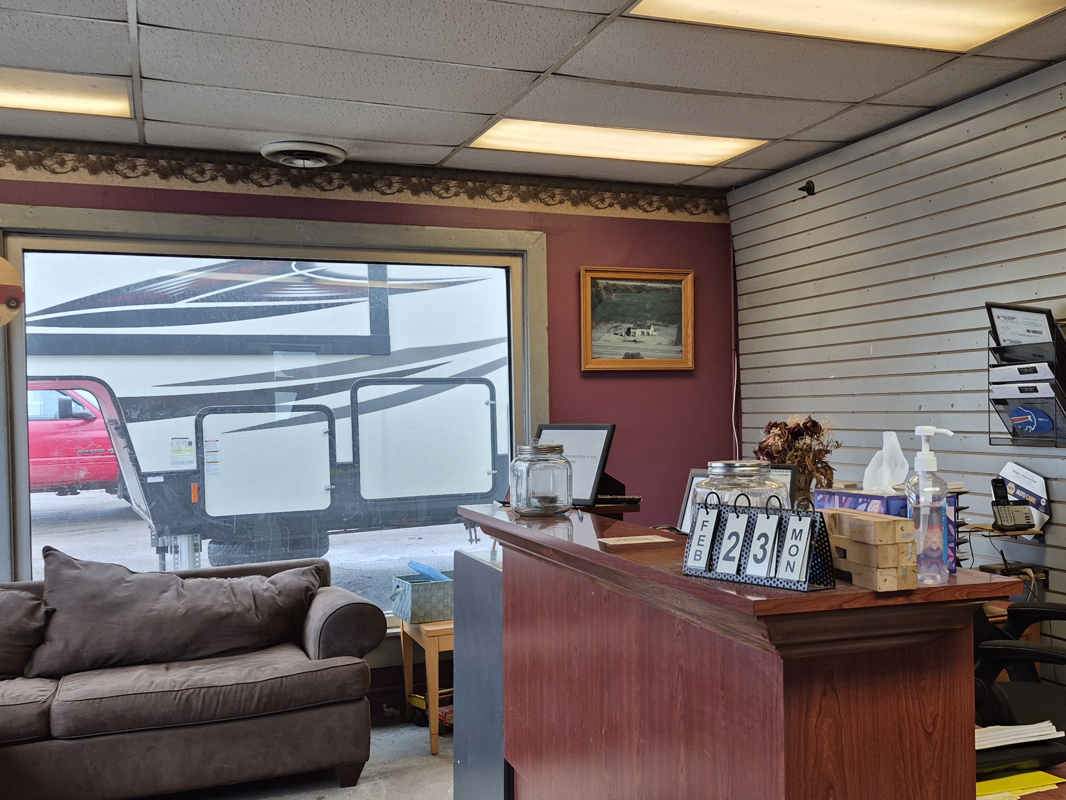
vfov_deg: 39.6
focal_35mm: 36
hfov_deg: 50.8
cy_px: 437
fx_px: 1109
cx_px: 666
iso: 125
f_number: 1.8
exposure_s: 1/120
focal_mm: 5.4
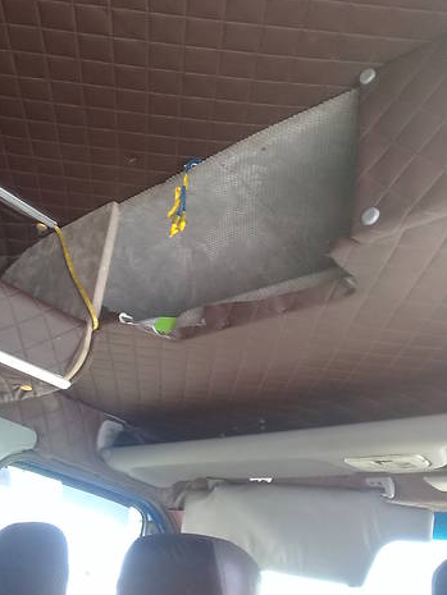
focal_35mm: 40
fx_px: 688
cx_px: 177
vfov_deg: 46.8
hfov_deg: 35.8
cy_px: 293
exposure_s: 1/50
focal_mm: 3.3
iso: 50
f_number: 2.2
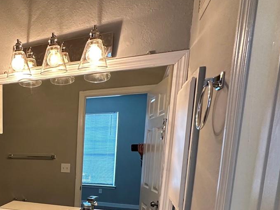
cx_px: 0
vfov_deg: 39.8
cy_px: 189
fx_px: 267
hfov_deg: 46.4
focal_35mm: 33
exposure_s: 1/60
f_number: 2.2
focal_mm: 2.22
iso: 250
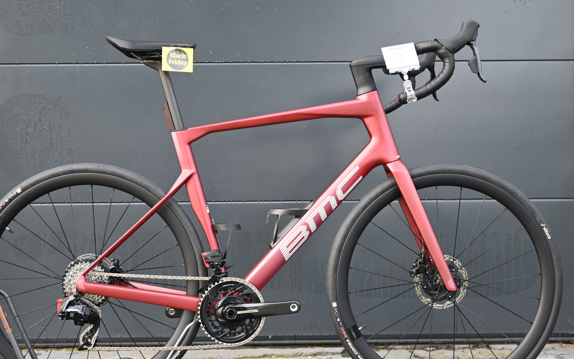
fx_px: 767
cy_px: 200
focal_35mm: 49
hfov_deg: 41.0
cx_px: 246
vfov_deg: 26.3
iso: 125
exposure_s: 1/60
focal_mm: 28
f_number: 4.5
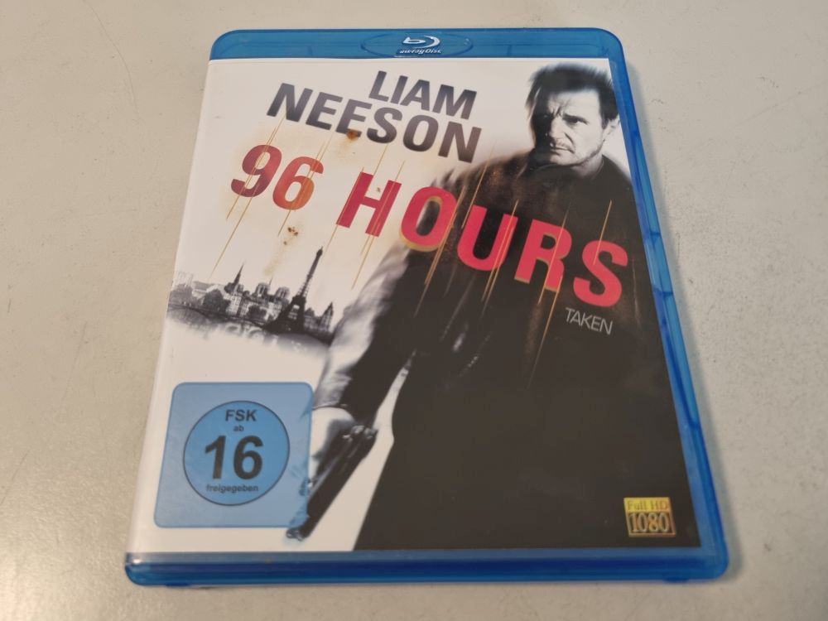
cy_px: 310
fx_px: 622
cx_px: 414
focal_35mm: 26
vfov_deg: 53.1
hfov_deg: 67.3
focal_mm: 5.4
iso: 320
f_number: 1.8
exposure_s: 1/100
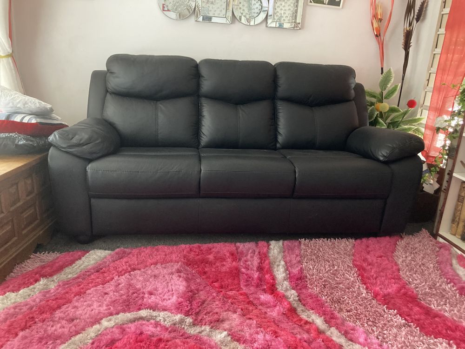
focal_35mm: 28
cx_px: 232
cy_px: 174
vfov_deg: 49.7
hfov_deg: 63.4
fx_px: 376
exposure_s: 1/30
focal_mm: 3.99
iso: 500
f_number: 1.8
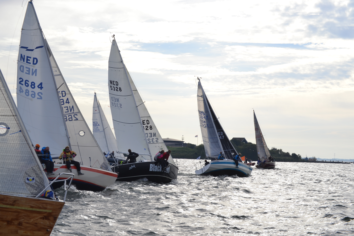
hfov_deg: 24.6
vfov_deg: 16.6
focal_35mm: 82
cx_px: 177
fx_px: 811
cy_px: 118
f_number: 9
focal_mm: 55
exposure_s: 1/320
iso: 100
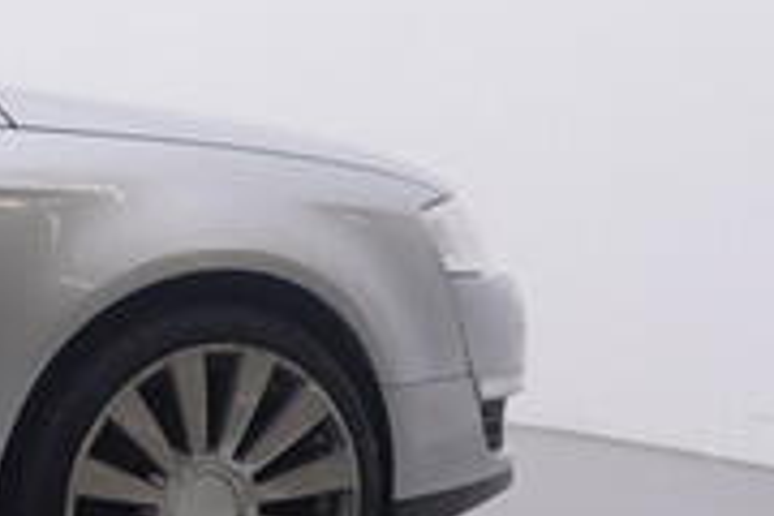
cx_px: -869
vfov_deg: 10.7
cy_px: 280
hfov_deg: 13.3
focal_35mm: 128
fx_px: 2748
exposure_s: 1/80
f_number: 5
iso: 200
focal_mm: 15
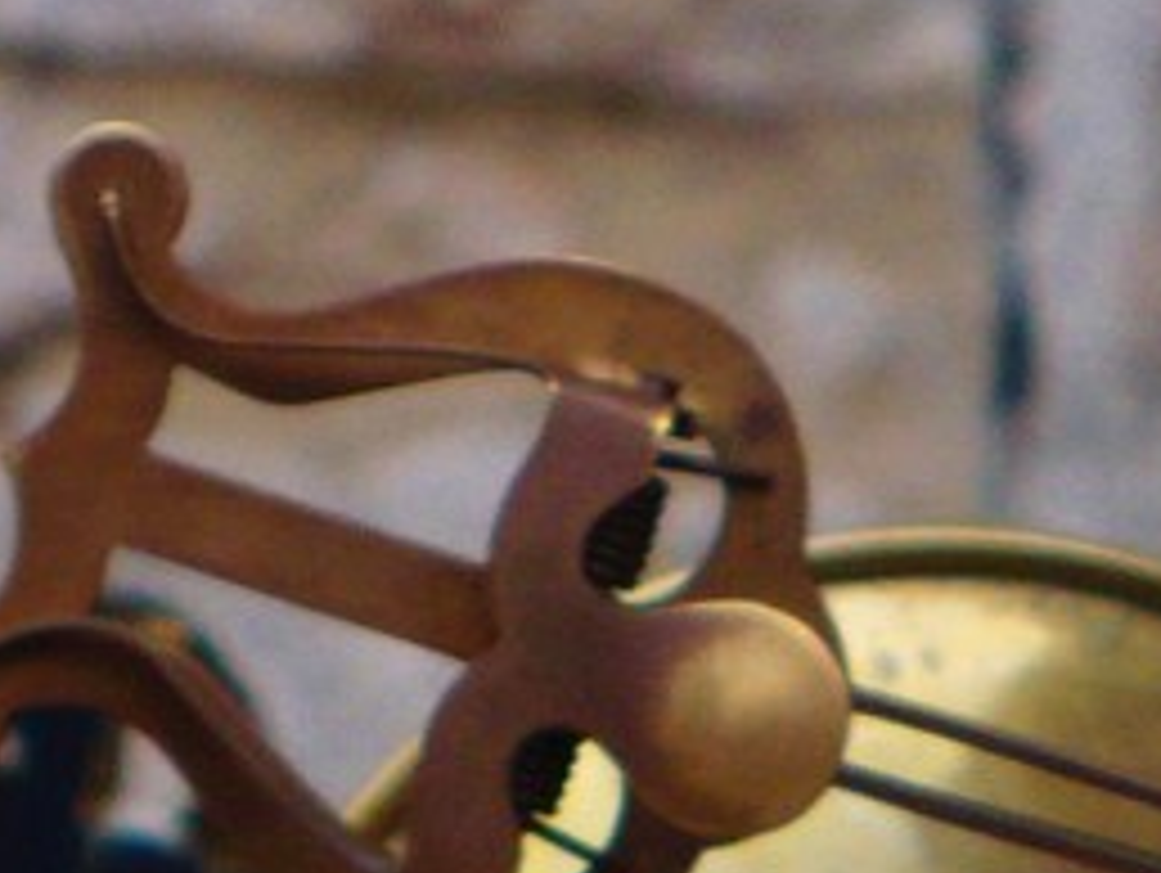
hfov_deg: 4.1
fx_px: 16215
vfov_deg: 3.1
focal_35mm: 483
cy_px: 1204
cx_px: 812
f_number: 3.5
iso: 125
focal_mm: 17.2
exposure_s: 1/30
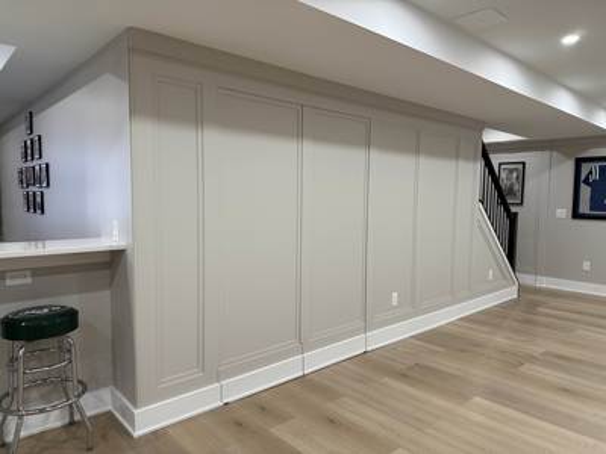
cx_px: 303
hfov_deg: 71.6
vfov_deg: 56.8
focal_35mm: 24
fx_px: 420
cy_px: 227
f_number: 1.78
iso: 160
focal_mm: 6.76
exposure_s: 1/120
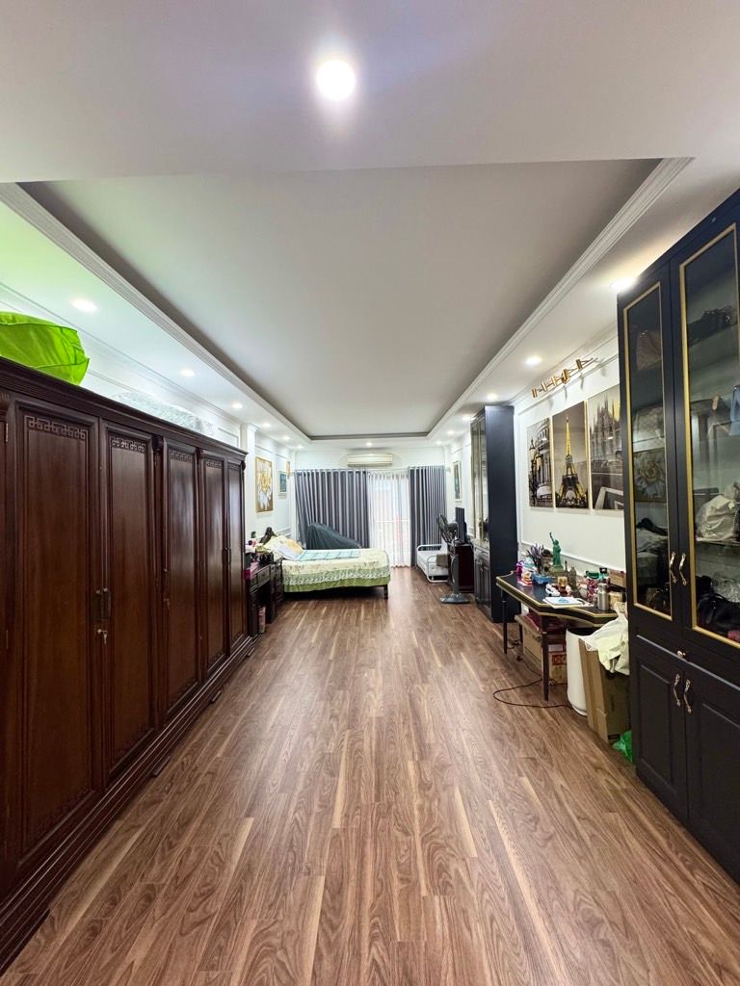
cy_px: 493
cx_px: 370
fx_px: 399
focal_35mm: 14
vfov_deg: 102.1
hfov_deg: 85.7
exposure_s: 1/100
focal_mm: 2.22
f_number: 2.2
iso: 250
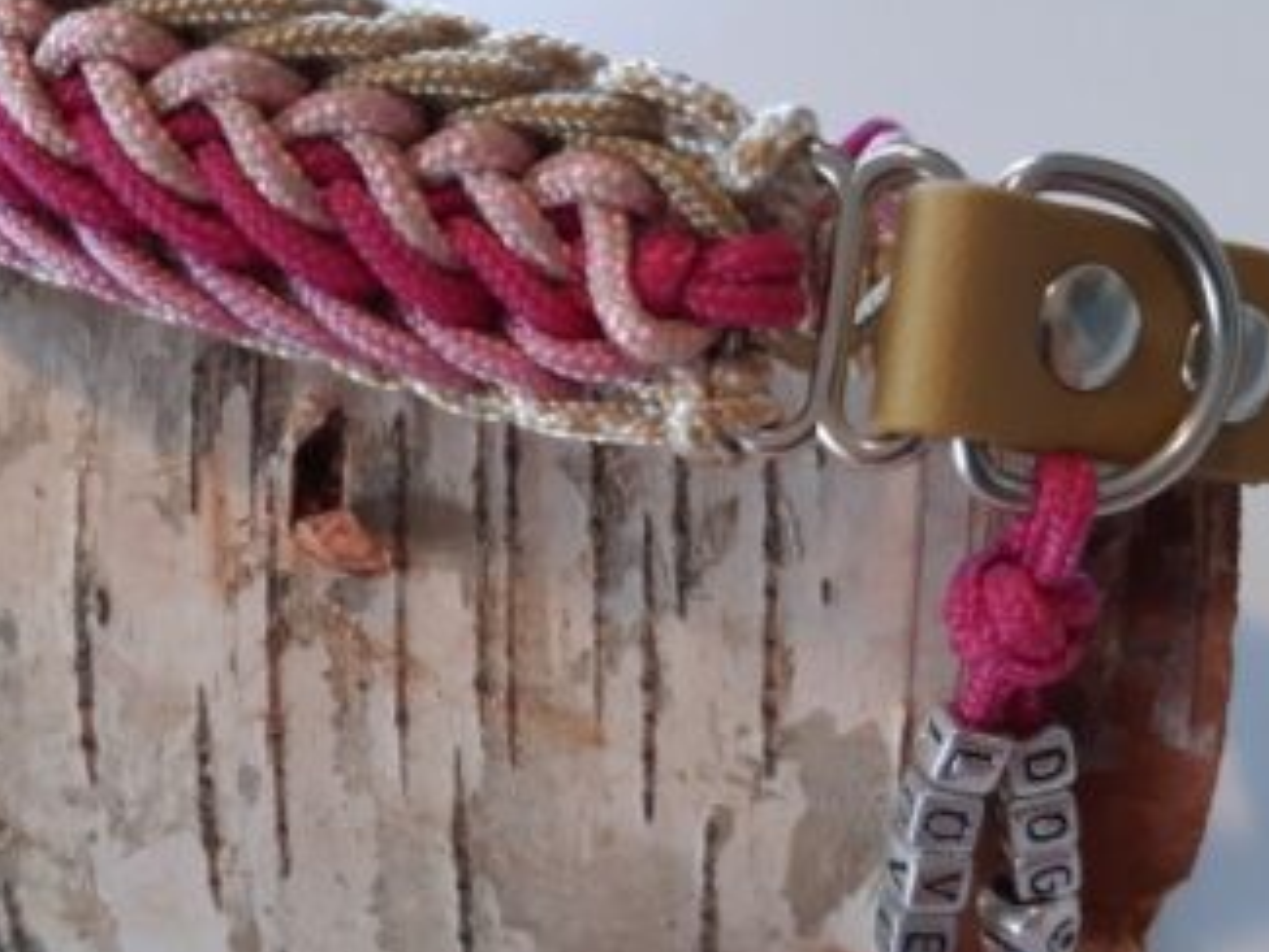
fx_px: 1467
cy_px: 560
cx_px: 512
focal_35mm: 40
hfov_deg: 46.5
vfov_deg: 35.9
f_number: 1.7
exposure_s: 1/33
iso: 200
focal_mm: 3.92
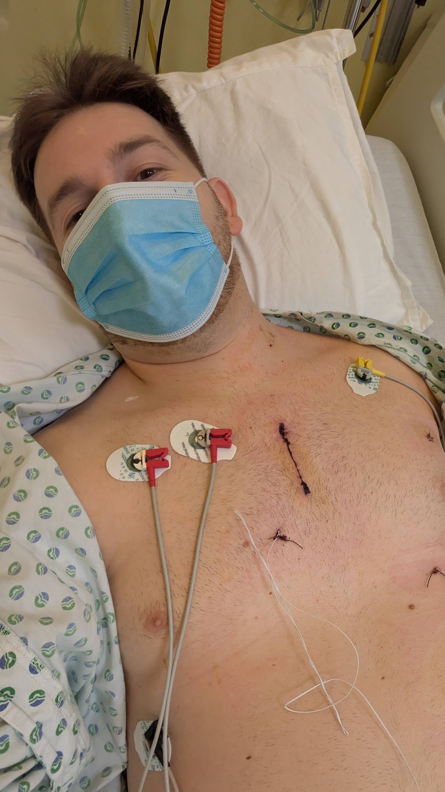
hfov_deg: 48.7
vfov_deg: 78.7
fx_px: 483
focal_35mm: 23
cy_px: 397
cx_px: 296
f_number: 2.2
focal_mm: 2.74
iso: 293
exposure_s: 1/100
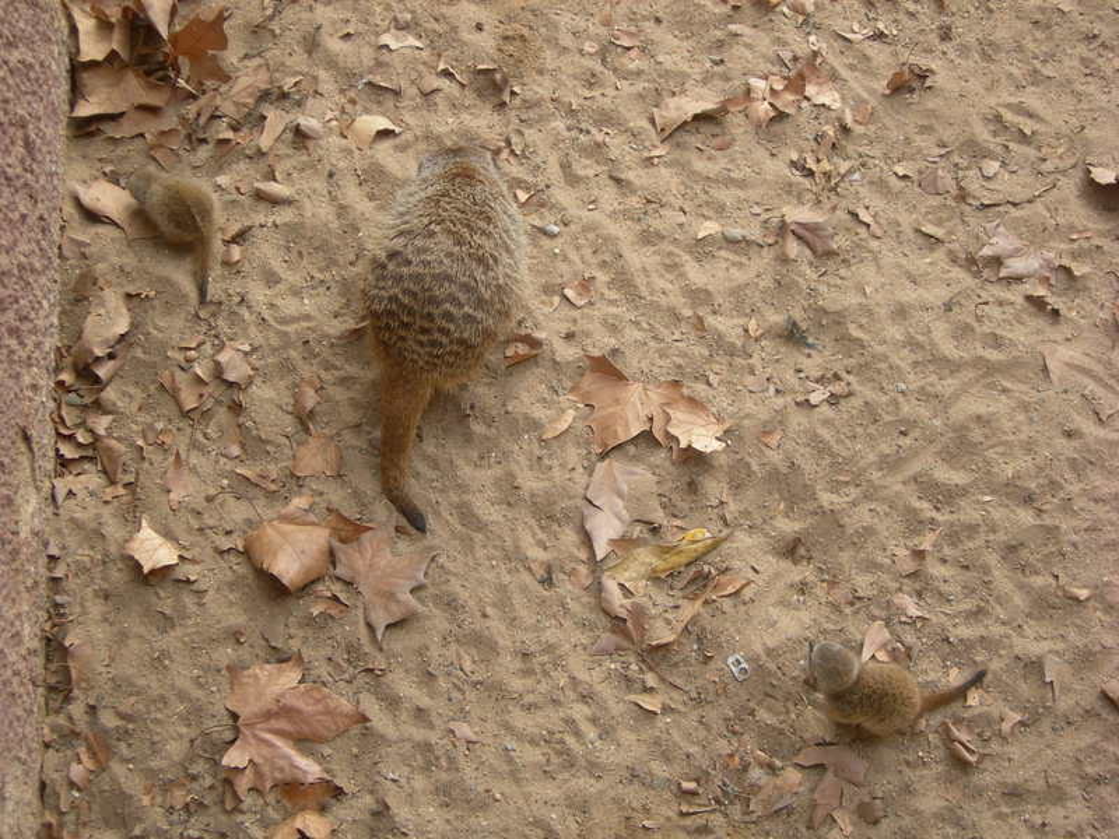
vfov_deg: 24.0
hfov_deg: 31.7
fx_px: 1972
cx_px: 560
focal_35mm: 61
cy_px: 420
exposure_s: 1/99
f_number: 3.5
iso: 50
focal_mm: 12.7
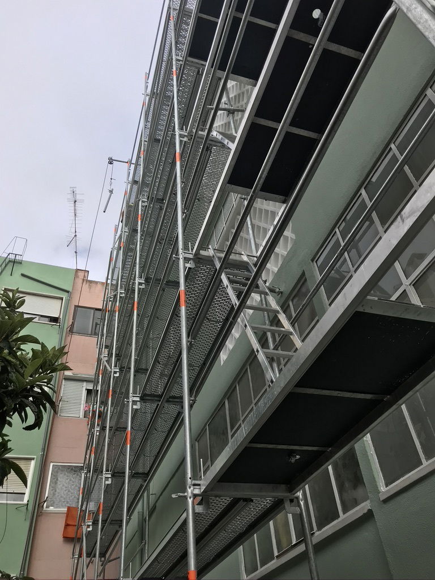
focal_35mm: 28
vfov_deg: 63.4
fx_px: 469
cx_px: 218
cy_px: 290
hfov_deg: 49.7
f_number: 1.8
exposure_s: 1/879
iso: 20
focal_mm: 3.99
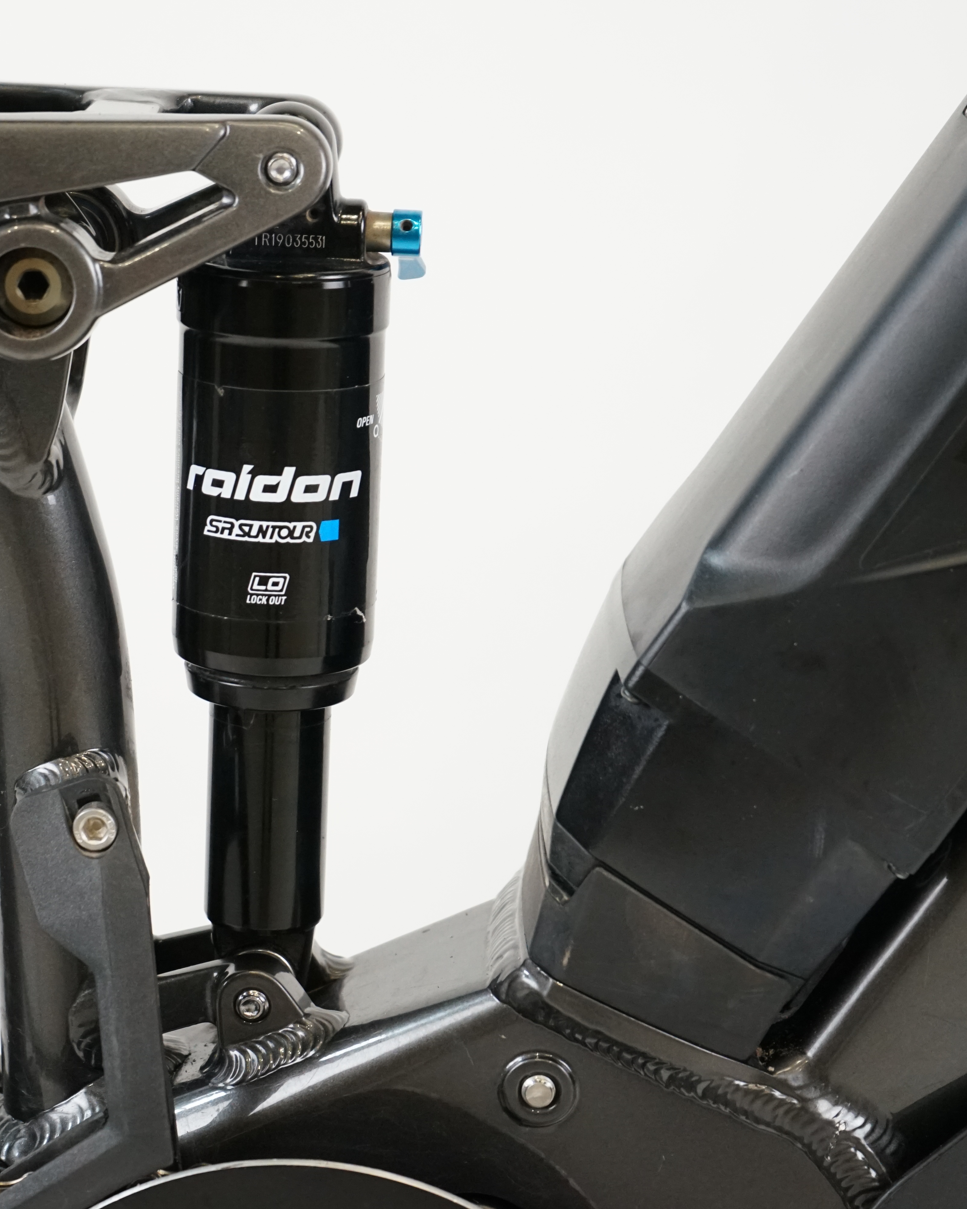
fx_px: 3542
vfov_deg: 19.4
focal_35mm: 99
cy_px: 605
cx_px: 267
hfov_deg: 15.5
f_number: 5.6
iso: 2500
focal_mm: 70
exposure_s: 1/200
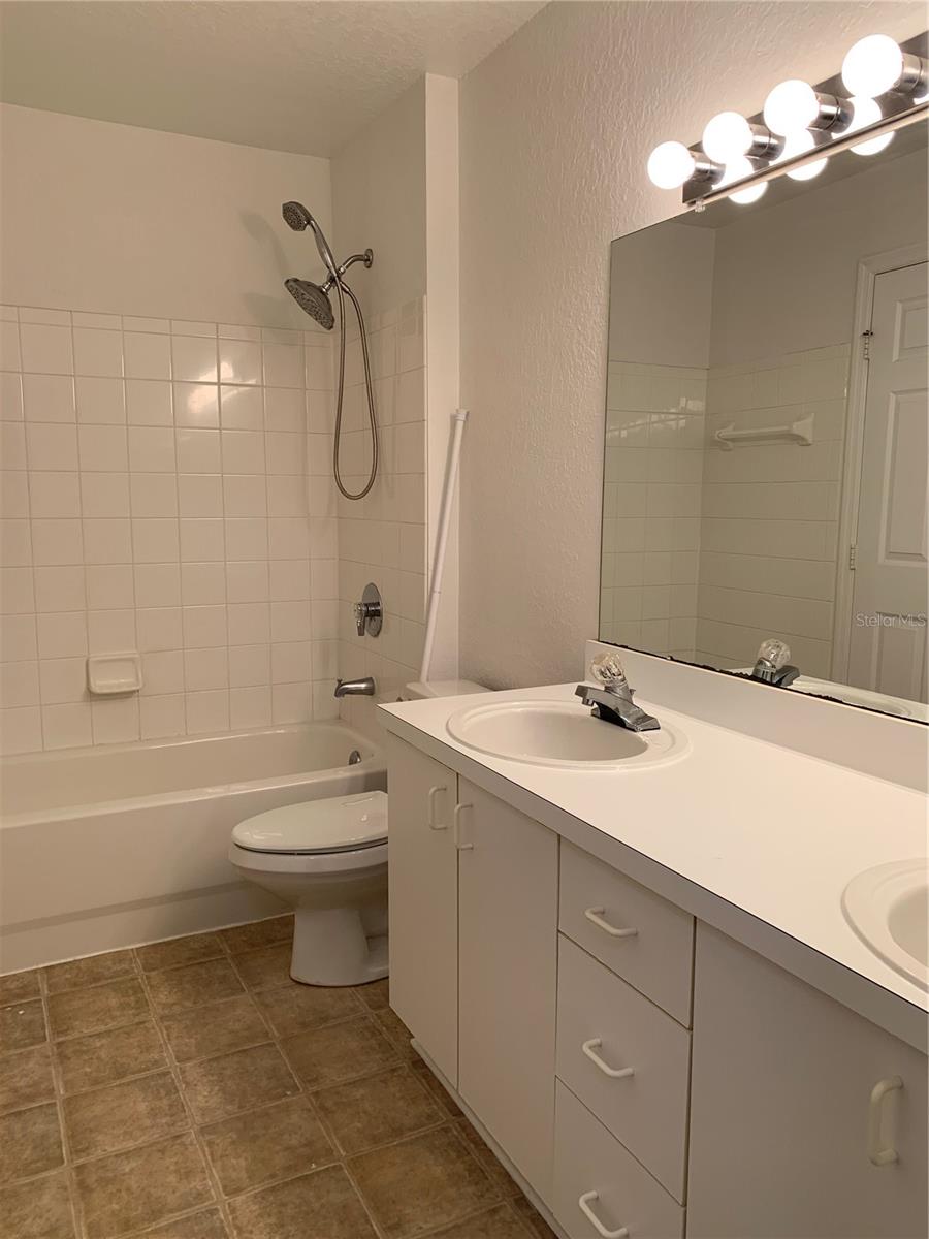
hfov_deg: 53.1
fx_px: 930
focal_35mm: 26
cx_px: 464
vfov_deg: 67.3
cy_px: 620
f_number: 1.8
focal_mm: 4.25
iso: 50
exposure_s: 1/60
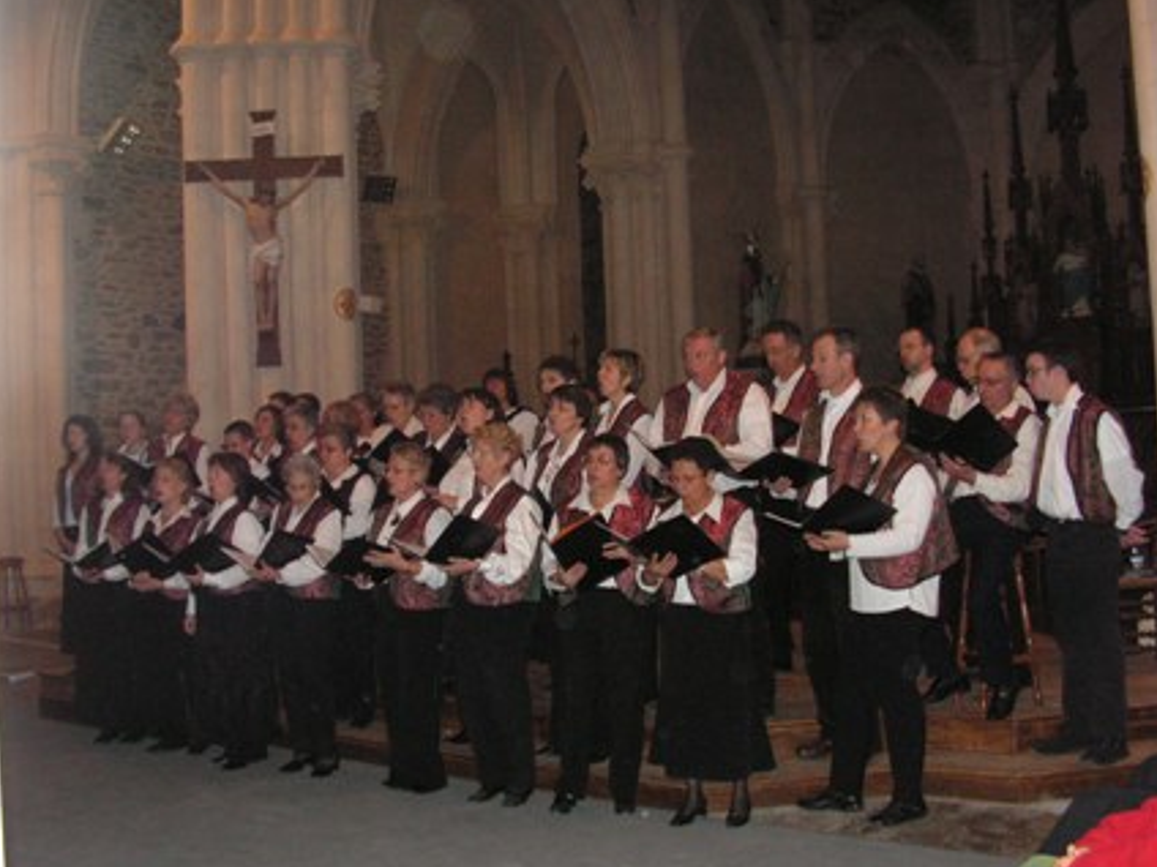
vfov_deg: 37.7
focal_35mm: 38
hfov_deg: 49.0
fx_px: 1270
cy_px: 436
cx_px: 595
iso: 160
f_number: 3.2
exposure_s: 1/40
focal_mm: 6
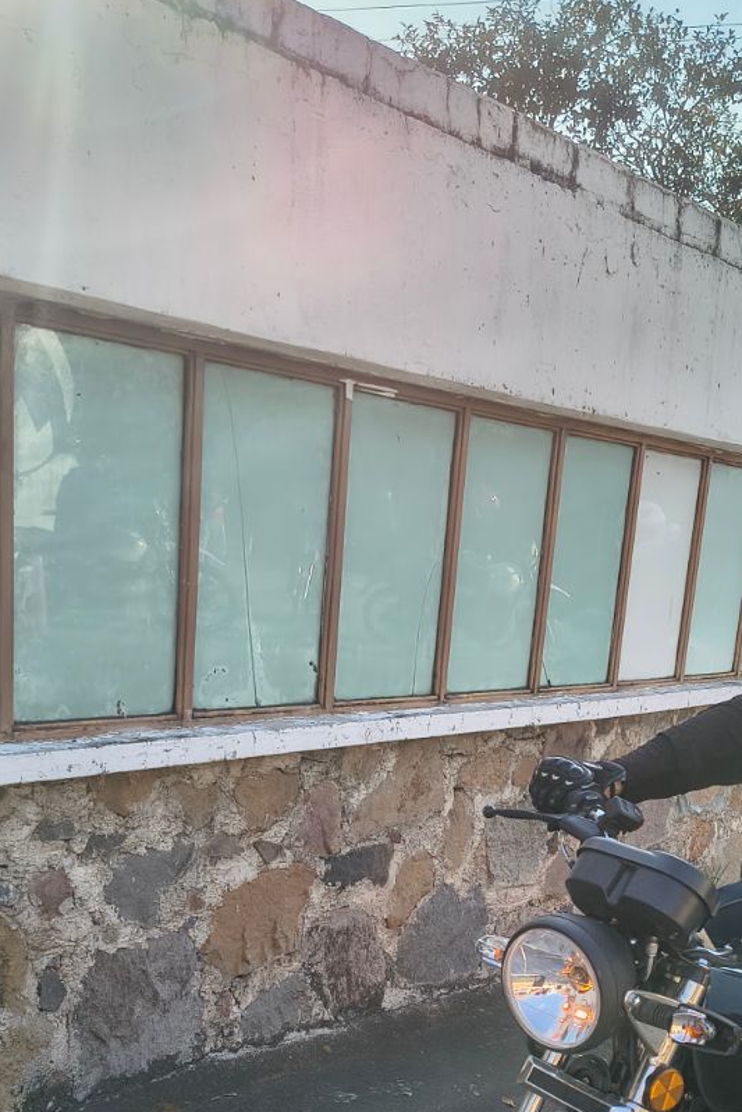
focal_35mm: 50
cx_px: 564
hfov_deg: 26.6
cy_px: 971
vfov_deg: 37.4
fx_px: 1545
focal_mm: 5.56
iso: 101
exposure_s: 1/1446
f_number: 1.8
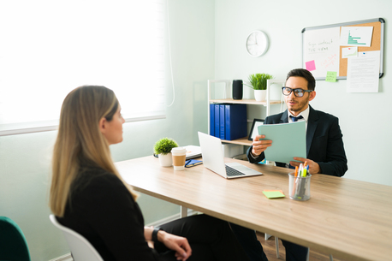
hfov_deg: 54.5
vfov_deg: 37.8
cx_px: 196
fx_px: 381
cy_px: 130
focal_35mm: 35
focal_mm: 35
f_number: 1.8
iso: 250
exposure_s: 1/160
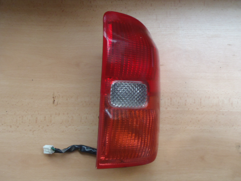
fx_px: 258
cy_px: 90
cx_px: 120
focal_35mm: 37
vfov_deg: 38.7
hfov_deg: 50.1
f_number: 4.7
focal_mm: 6.64
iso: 400
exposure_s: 1/8
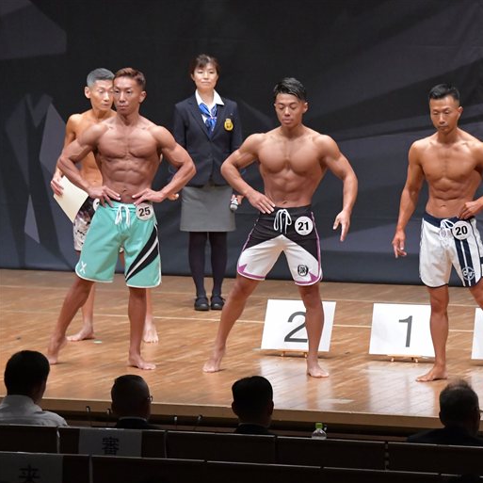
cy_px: 242
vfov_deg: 6.8
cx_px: 361
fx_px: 4089
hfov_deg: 6.8
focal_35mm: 259
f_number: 5.6
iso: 8000
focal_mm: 135
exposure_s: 1/400
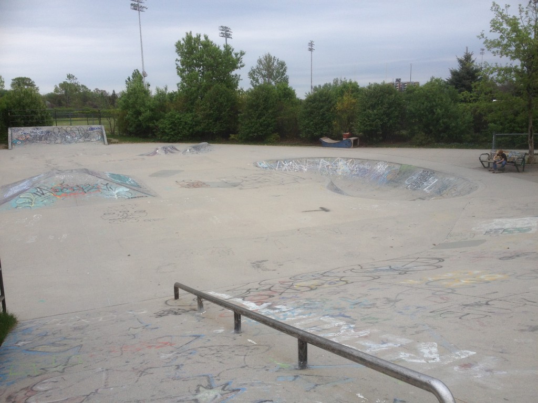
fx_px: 544
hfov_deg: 52.6
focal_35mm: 35
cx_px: 269
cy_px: 202
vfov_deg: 40.7
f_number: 2.4
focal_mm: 4.28
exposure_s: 1/394
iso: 50
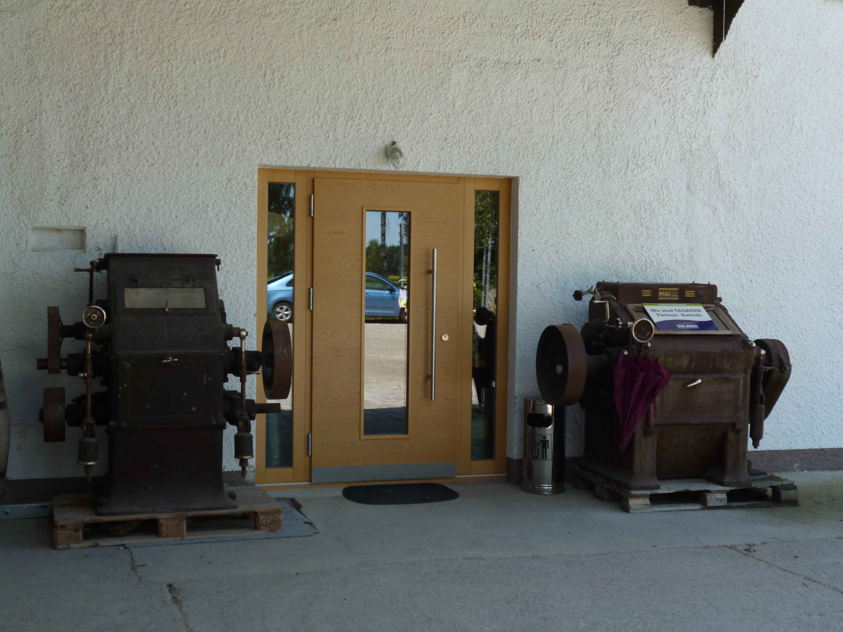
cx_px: 422
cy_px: 316
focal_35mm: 48
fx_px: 1169
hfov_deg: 39.7
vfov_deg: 30.3
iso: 100
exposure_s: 1/125
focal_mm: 8.6
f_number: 4
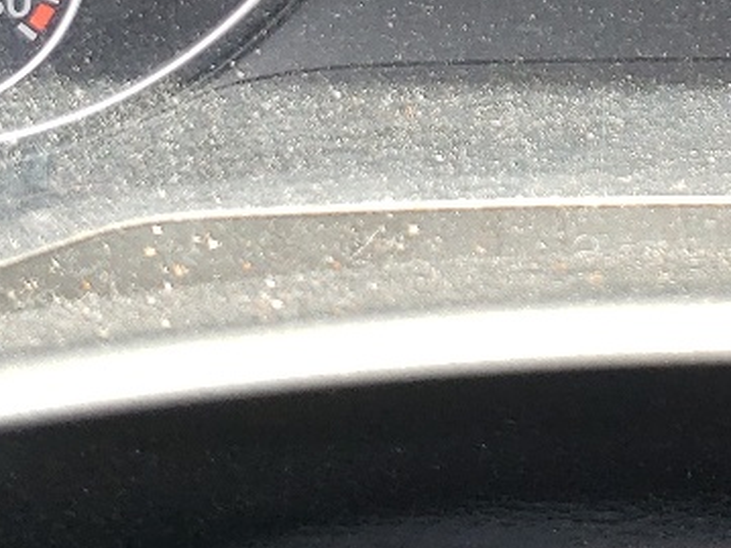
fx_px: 2449
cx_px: 698
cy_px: -281
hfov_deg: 16.7
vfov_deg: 12.2
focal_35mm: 116
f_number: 1.5
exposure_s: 1/114
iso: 50
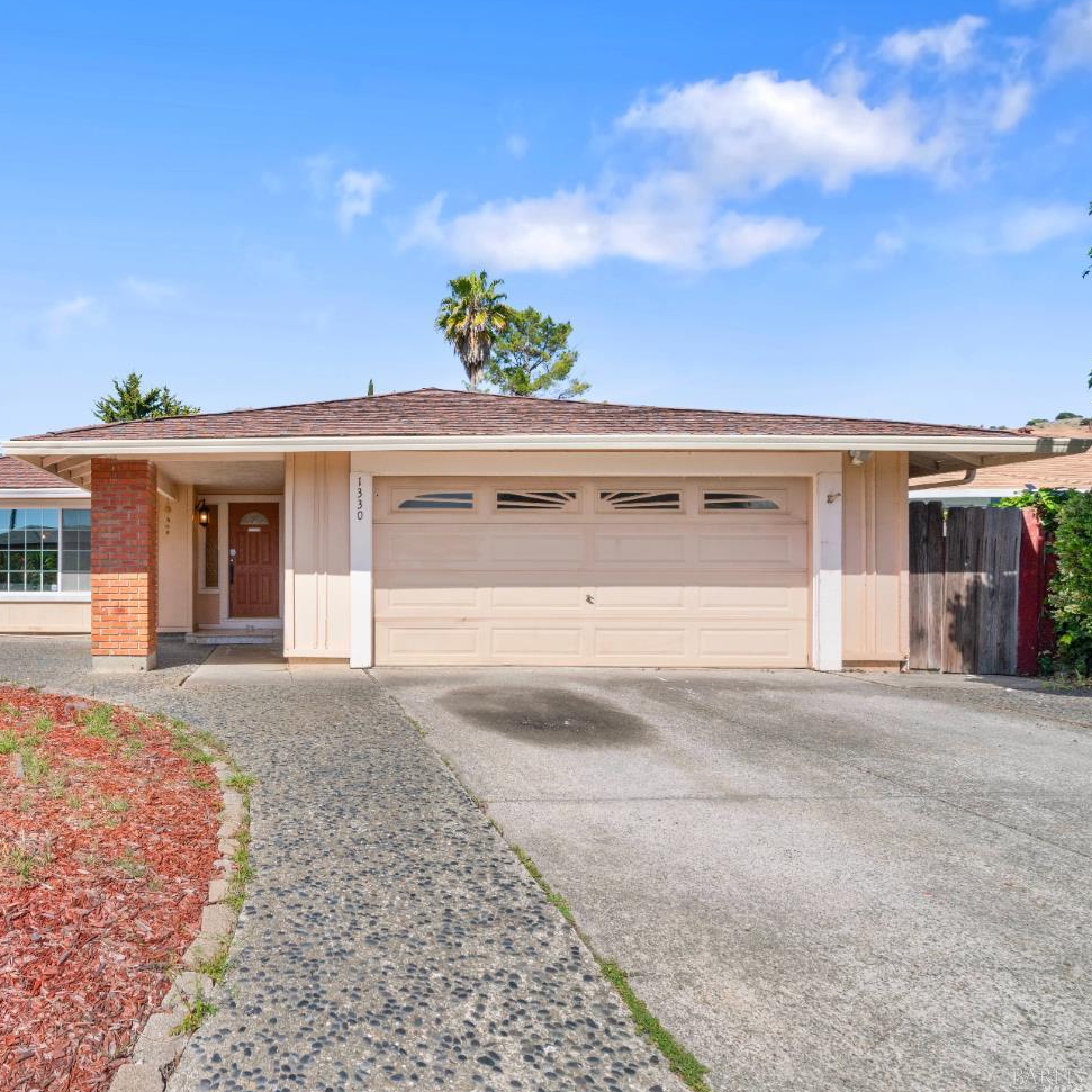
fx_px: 749
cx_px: 260
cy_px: 554
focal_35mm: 21
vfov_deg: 72.1
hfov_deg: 67.1
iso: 320
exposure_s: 1/200
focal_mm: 16
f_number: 14
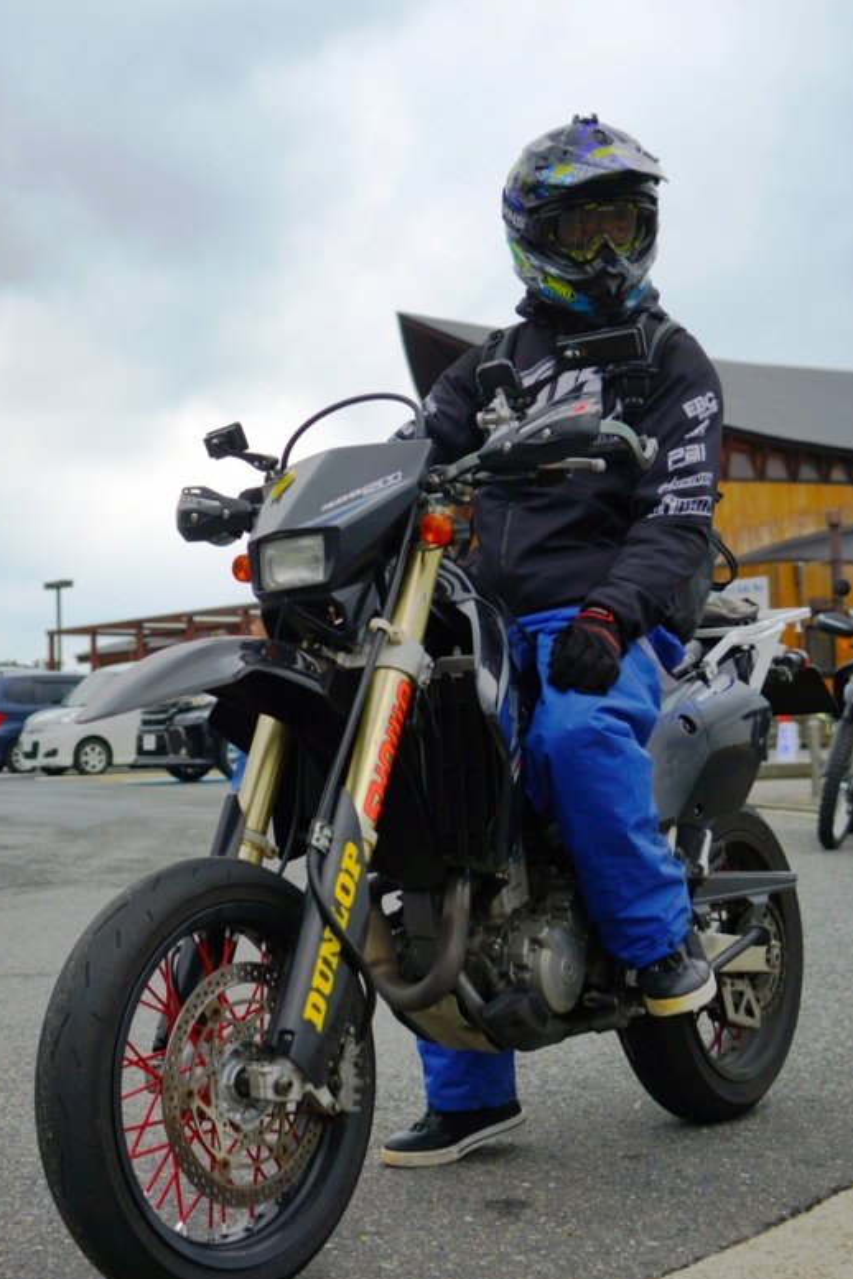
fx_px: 1244
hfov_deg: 37.9
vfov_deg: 54.4
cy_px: 645
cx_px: 420
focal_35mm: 35
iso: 100
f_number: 4
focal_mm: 34
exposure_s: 1/60
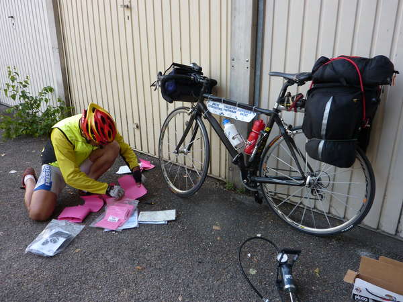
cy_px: 151
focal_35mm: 29
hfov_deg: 61.7
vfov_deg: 48.2
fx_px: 338
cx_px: 202
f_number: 3.4
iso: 80
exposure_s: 1/30
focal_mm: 4.7
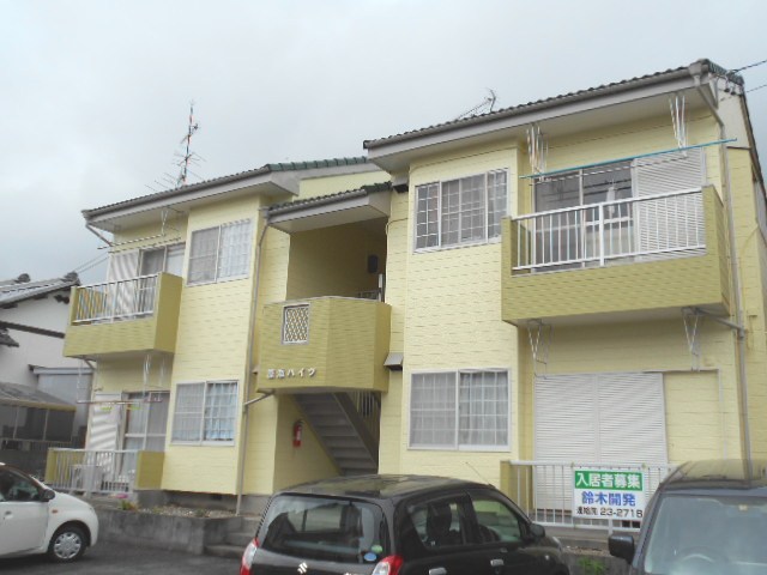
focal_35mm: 34
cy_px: 288
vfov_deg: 41.8
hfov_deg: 54.0
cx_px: 384
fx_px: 753
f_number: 3.6
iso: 80
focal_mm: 5.8
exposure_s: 1/800
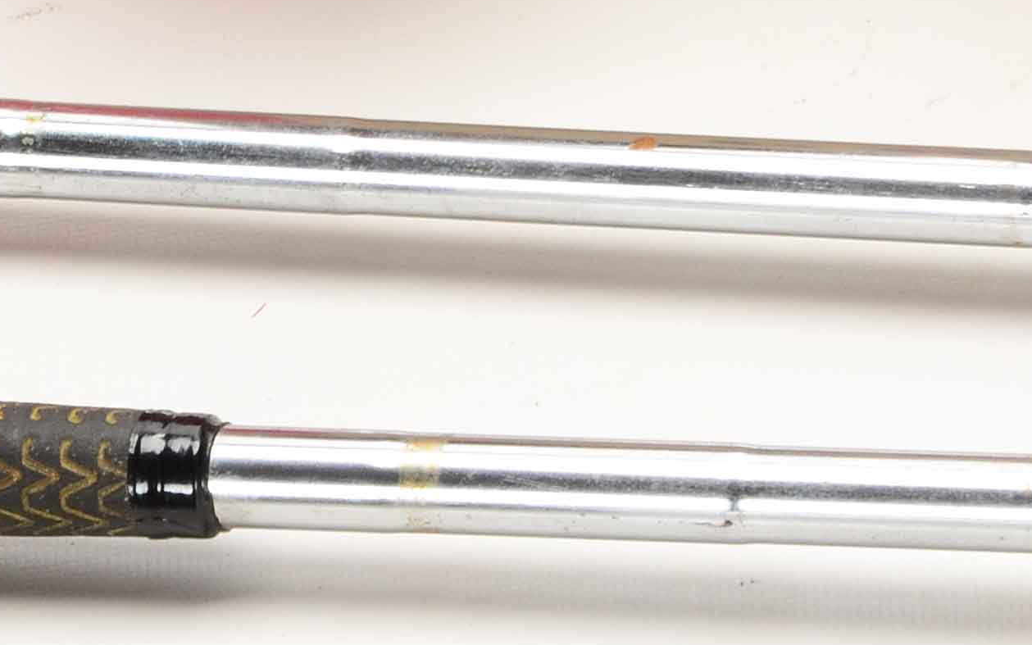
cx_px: -269
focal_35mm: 627
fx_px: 17635
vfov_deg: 2.1
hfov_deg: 3.3
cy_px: 263
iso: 200
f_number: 14
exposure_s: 1/160
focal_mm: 105
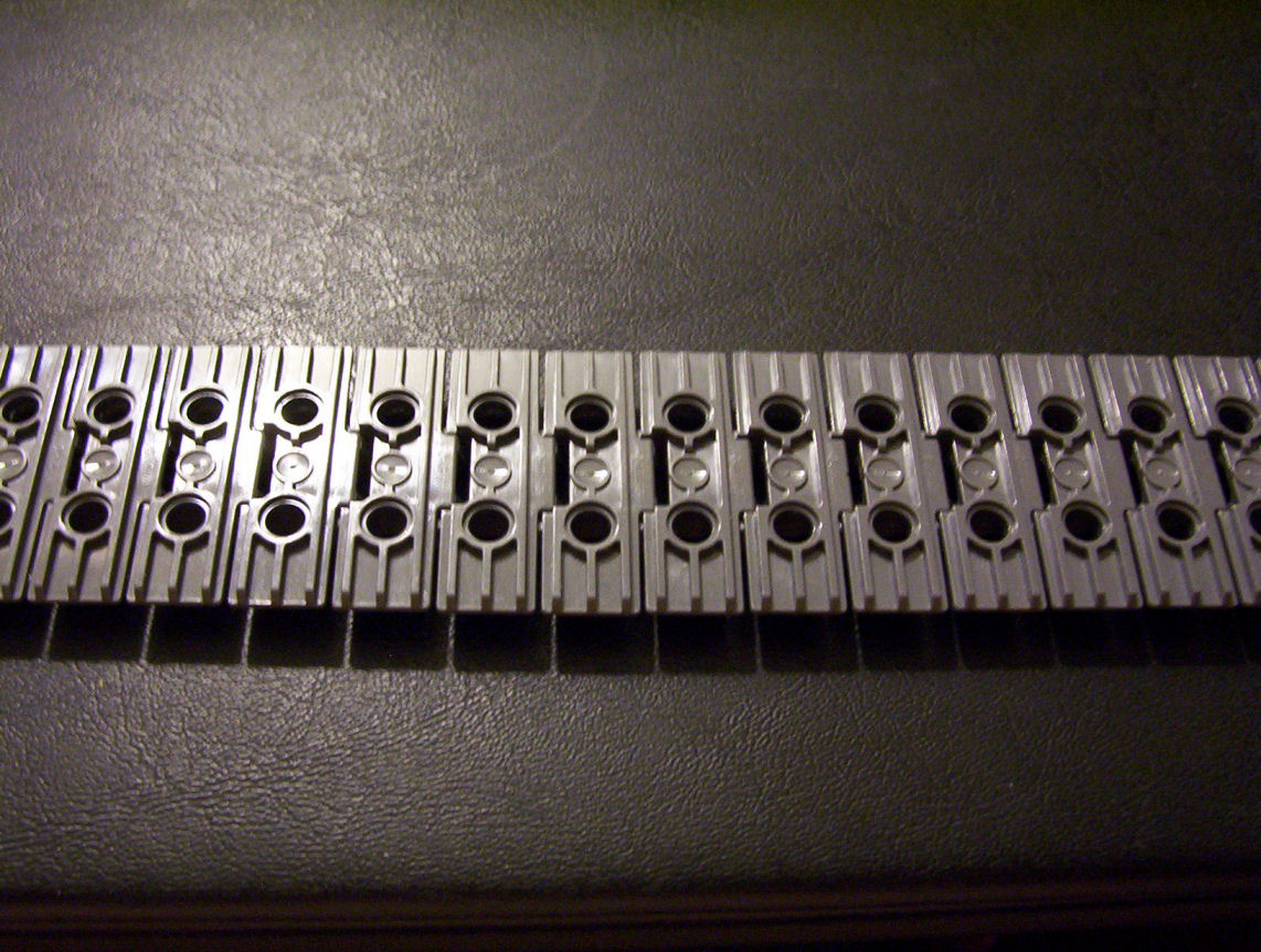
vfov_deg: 33.7
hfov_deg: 43.8
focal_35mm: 43
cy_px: 476
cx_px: 630
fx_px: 1570
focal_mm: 5.77
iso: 200
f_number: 2.73
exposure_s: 1/11.5
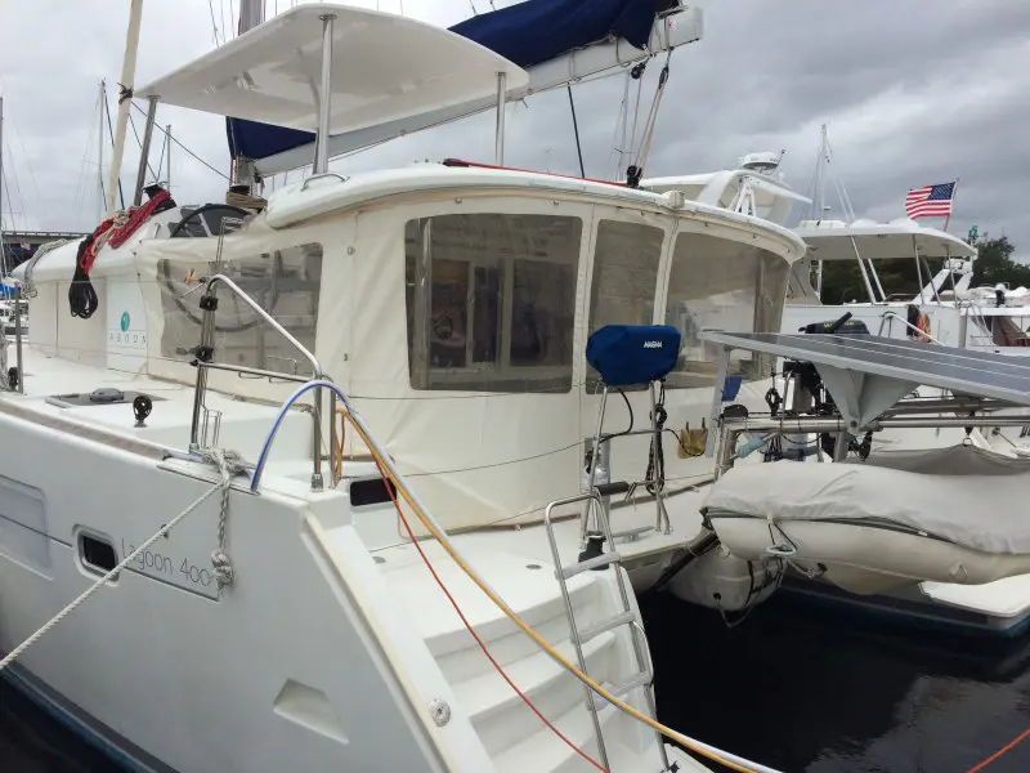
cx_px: 515
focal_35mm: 29
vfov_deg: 48.2
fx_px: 863
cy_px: 386
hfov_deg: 61.7
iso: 32
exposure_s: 1/1786
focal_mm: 4.15
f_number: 2.2
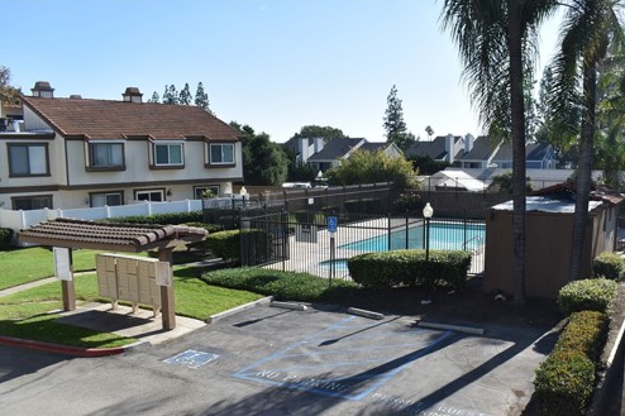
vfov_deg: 37.5
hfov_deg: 53.7
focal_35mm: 35
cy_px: 267
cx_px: 397
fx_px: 607
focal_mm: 18
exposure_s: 1/250
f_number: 8
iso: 125
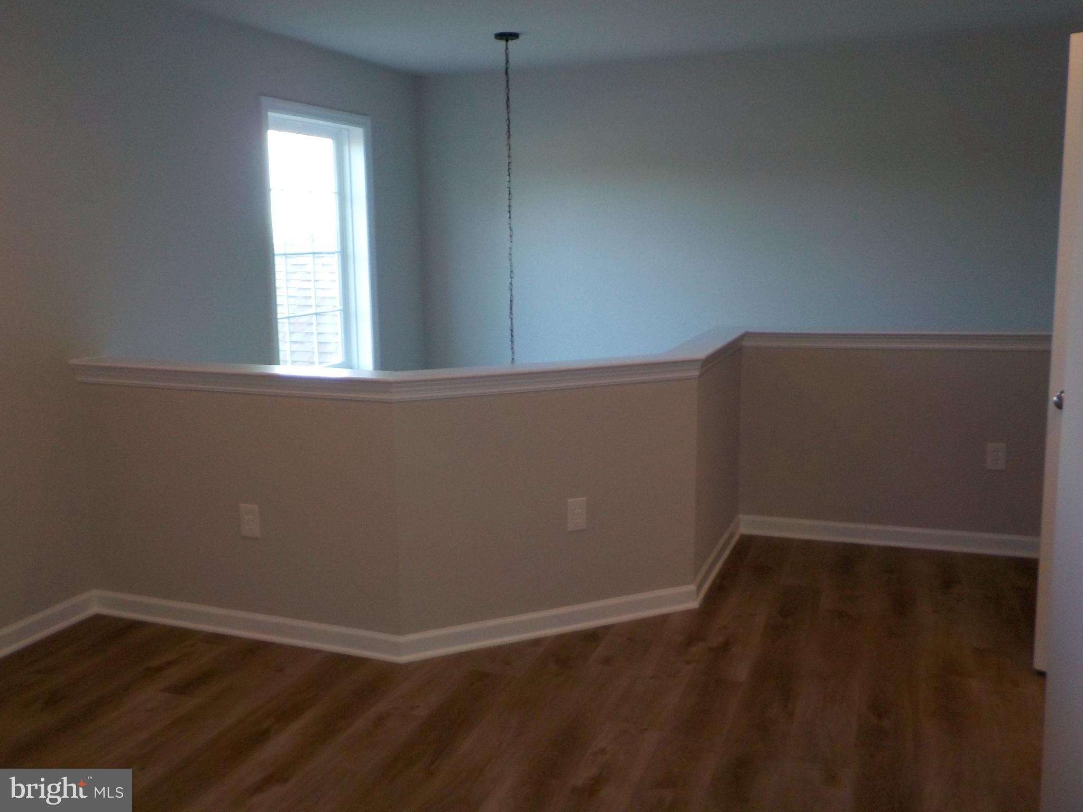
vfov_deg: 46.8
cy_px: 406
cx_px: 542
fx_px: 939
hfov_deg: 60.0
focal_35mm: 30
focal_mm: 4.1
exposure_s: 1/30
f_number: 3.3
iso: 200
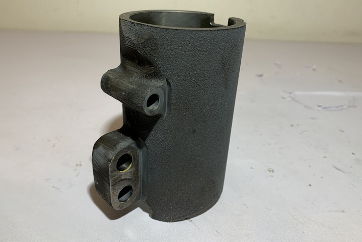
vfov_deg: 46.3
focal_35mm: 28
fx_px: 282
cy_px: 110
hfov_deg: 65.5
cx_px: 180
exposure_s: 1/121
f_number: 1.8
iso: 50
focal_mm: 4.25
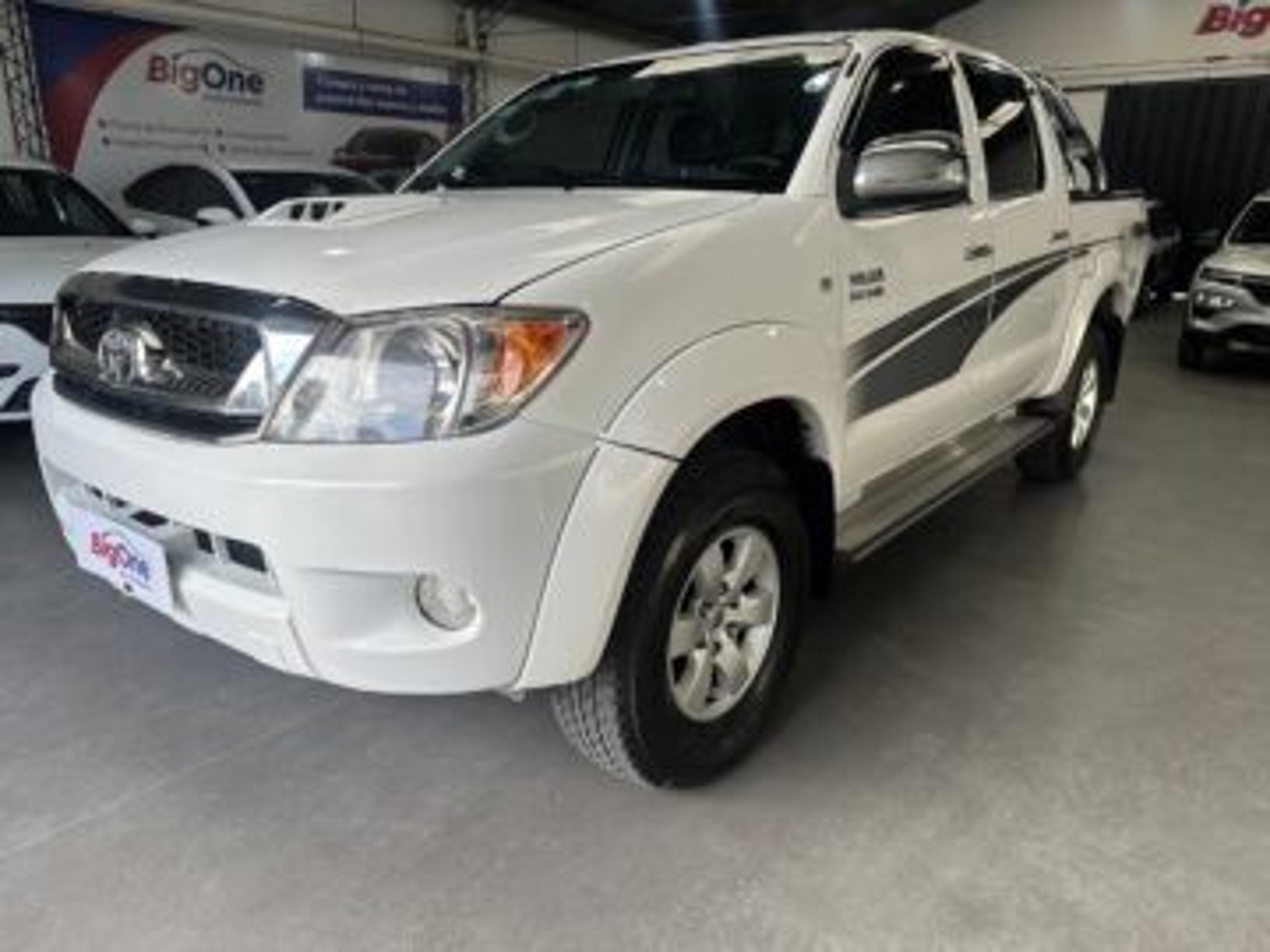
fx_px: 881
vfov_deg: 56.8
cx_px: 635
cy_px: 476
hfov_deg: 71.6
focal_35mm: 24
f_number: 1.78
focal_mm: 6.86
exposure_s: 1/215
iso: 64
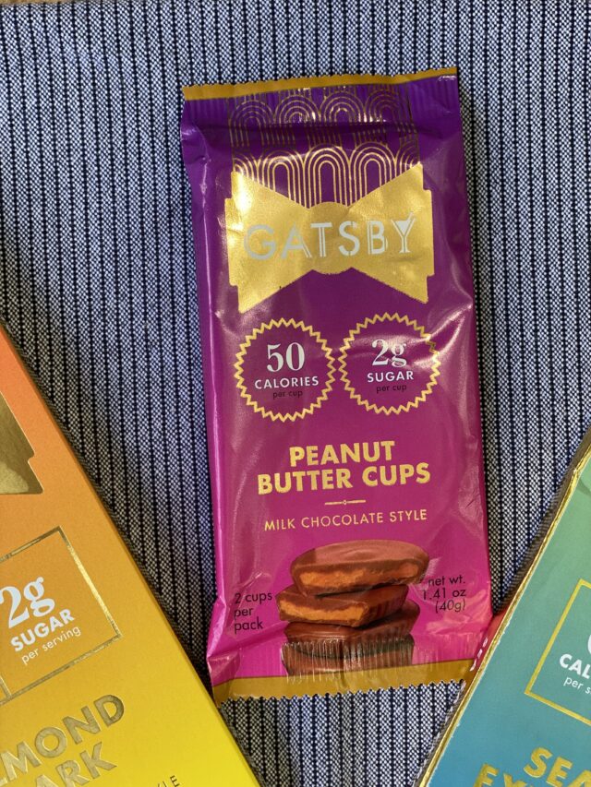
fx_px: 1183
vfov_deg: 36.8
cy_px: 394
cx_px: 296
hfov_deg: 28.0
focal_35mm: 52
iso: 32
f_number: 2
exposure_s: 1/122
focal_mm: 6
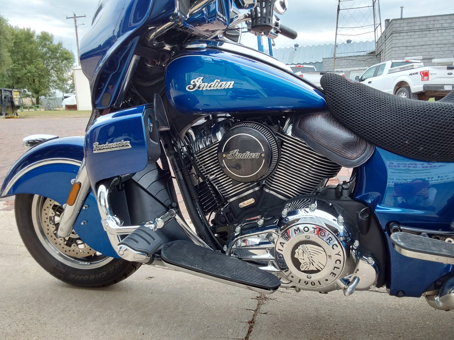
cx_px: 227
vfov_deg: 49.7
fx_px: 367
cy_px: 170
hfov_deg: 63.4
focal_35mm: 28
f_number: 1.9
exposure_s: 1/241
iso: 50
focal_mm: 2.91
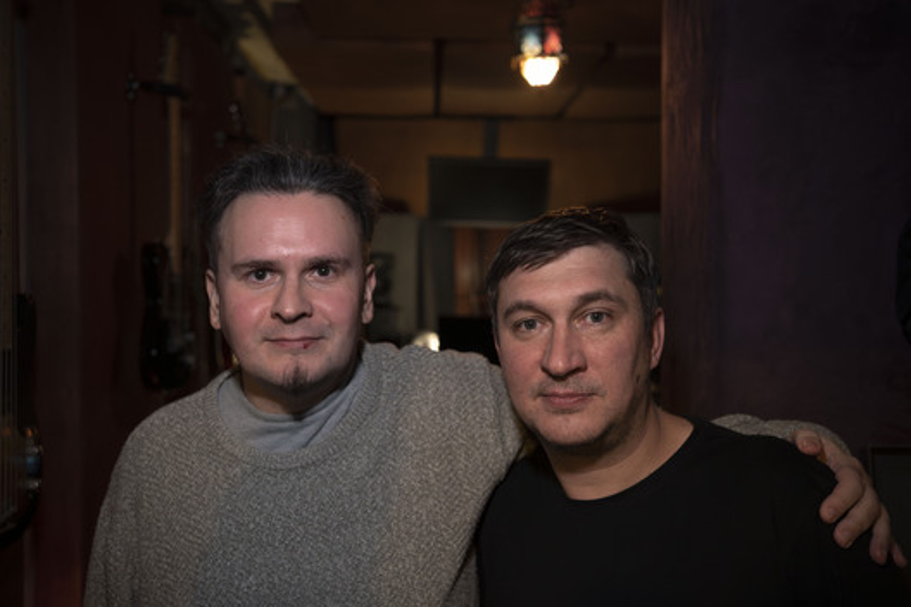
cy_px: 304
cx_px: 456
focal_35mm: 35
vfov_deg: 37.9
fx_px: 886
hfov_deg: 54.4
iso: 2000
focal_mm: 35
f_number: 3.5
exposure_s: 1/125
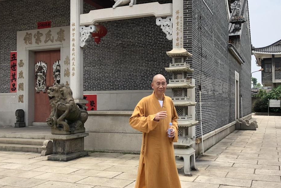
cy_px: 99
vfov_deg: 35.0
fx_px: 297
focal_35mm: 38
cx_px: 160
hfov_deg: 50.5
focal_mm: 3.99
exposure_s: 1/1372
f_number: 1.8
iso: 20
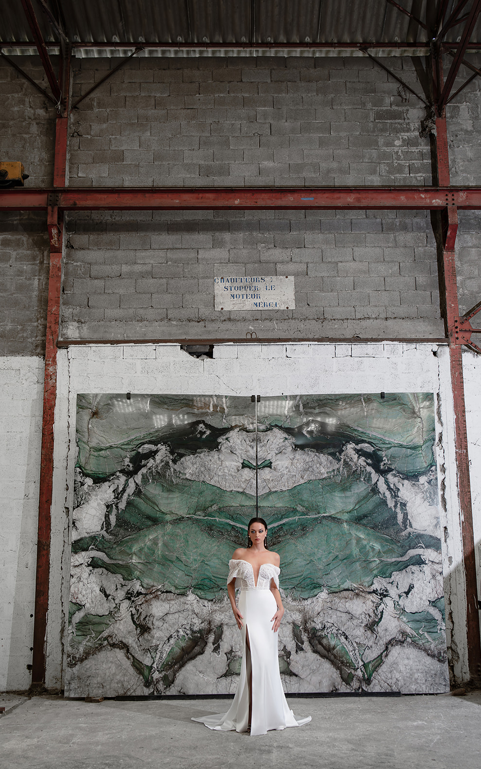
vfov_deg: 54.0
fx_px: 755
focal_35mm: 36
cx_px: 256
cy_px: 386
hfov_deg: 35.3
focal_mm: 35
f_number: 3.5
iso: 500
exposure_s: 1/200
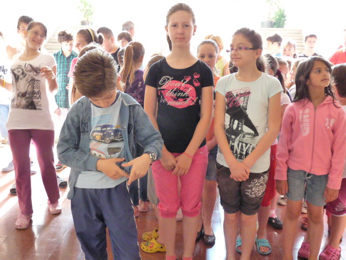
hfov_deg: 52.6
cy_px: 130
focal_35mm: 35
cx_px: 173
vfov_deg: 40.7
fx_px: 350
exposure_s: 1/50
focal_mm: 4.8
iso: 800
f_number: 2.8
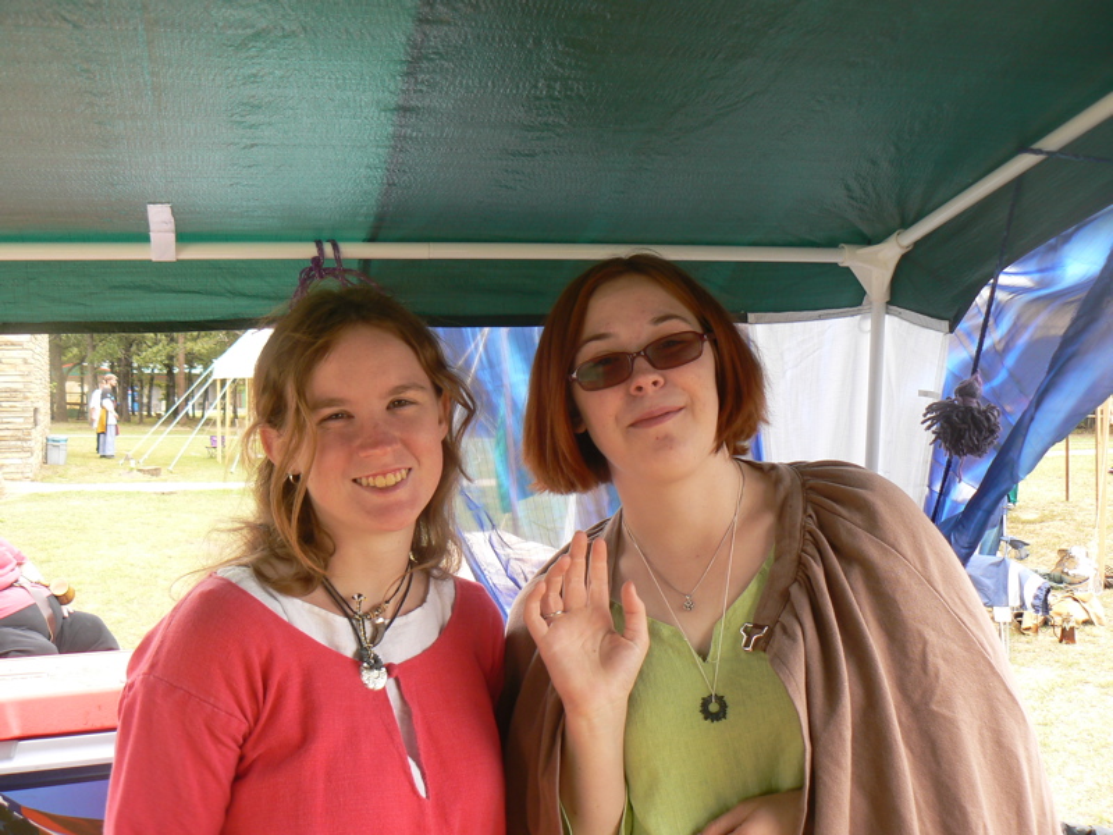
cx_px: 556
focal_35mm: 36
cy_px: 418
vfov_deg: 39.7
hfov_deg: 51.4
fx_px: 1157
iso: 80
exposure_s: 1/80
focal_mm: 6
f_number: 4
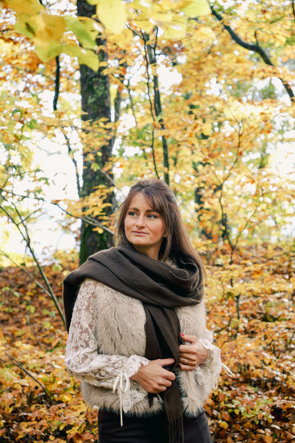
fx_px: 865
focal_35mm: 70
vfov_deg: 28.7
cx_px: 148
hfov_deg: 19.4
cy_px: 222
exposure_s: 1/60
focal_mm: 46.9
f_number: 3.2
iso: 100
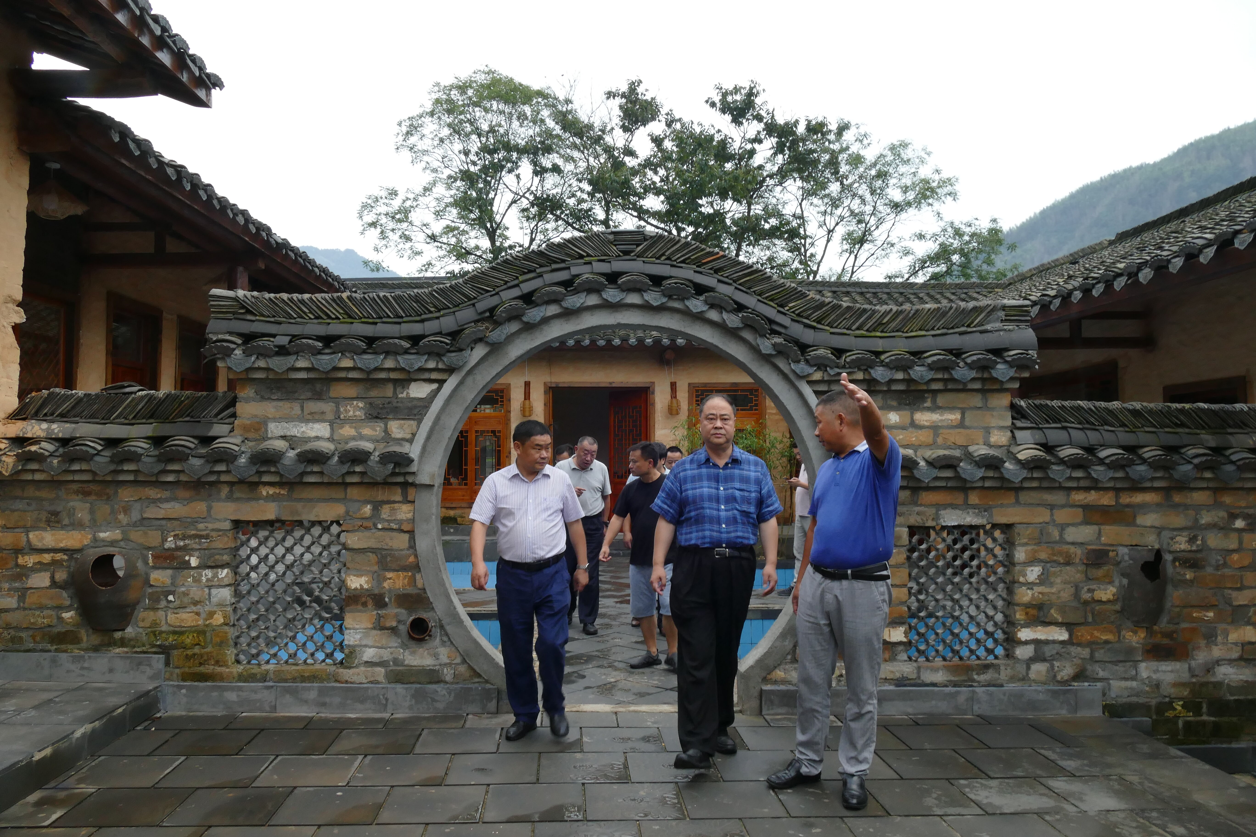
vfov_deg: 49.6
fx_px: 907
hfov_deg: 69.4
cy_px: 418
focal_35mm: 26
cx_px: 628
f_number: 7.1
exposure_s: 1/60
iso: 400
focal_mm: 9.46
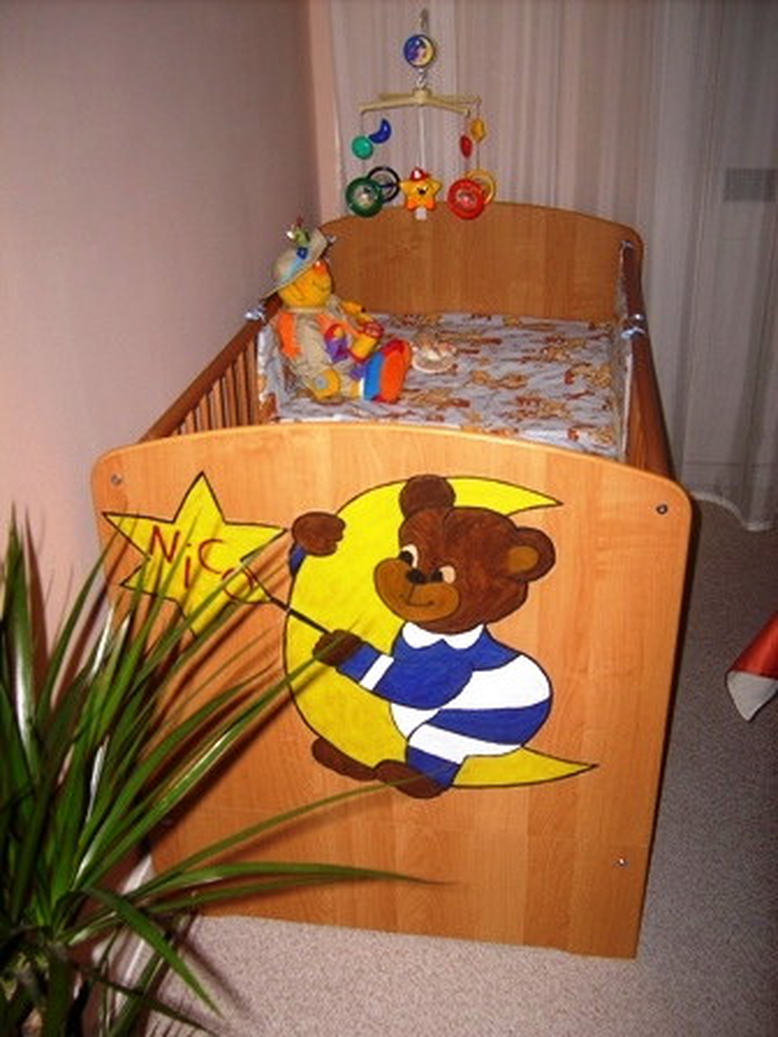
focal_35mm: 35
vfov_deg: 52.6
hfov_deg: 40.7
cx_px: 389
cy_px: 518
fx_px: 1049
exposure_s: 1/125
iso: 50
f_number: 2.8
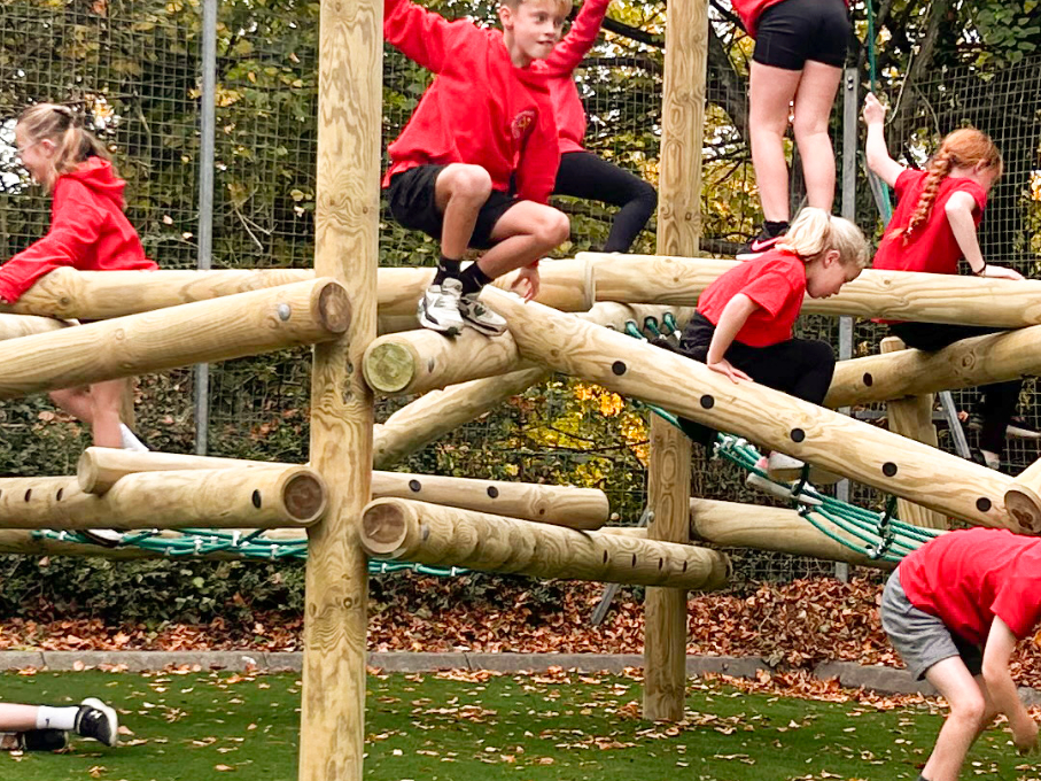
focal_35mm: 97
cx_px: 547
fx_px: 2917
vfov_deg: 15.2
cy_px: 400
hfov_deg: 20.2
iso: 50
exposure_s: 1/552
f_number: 1.5
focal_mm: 5.7
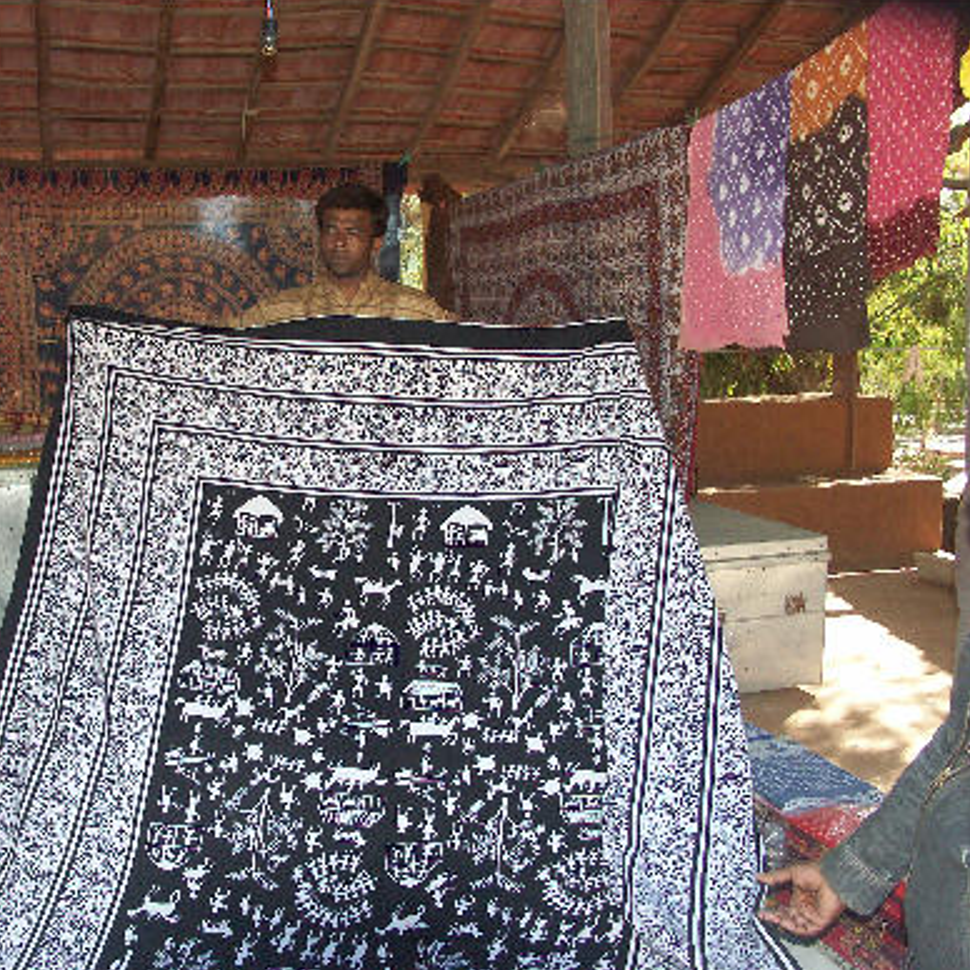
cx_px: 306
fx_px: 1078
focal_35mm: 34
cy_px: 488
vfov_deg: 48.5
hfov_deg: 47.5
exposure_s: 1/500
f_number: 2.8
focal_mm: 7.21
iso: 200
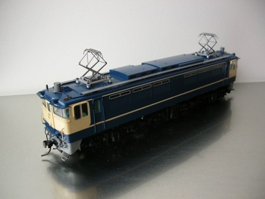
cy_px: 100
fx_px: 268
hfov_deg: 52.6
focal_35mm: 35
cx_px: 132
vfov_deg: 40.7
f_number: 2.8
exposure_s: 1/50
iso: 50
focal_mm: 5.8
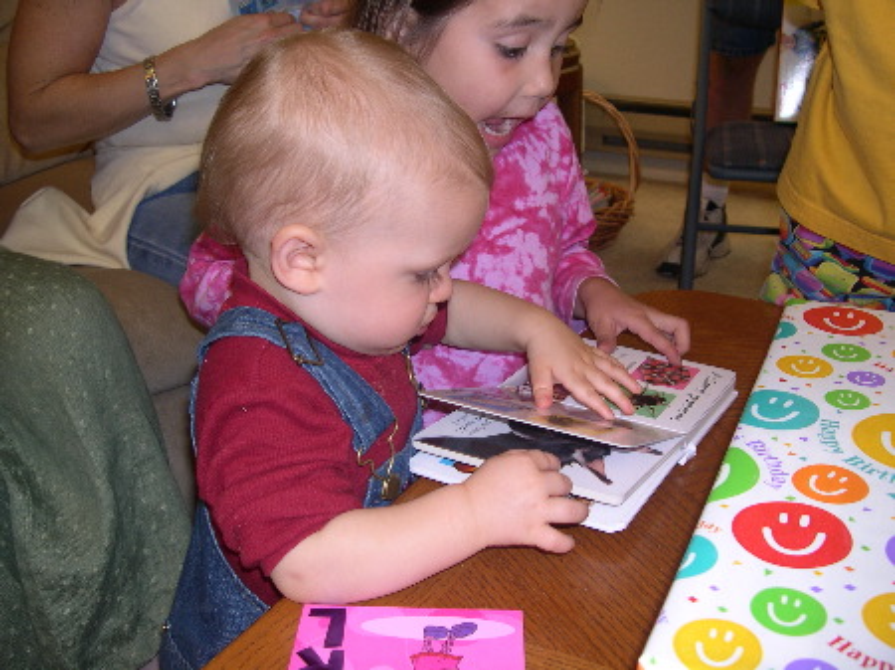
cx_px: 448
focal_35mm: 38
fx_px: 982
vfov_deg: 37.7
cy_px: 335
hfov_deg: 49.0
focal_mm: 8
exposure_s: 1/60
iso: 100
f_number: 2.8
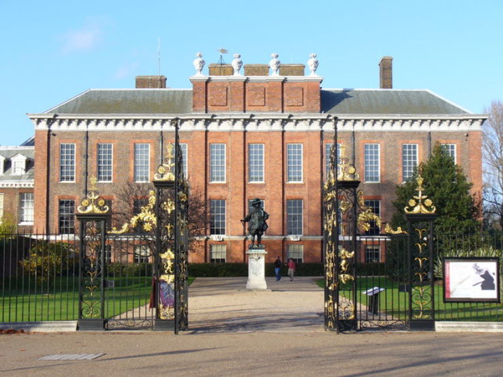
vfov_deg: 24.4
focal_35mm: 60
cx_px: 252
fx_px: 872
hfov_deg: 32.2
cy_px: 188
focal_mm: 9.9
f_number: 6.2
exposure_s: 1/125
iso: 80
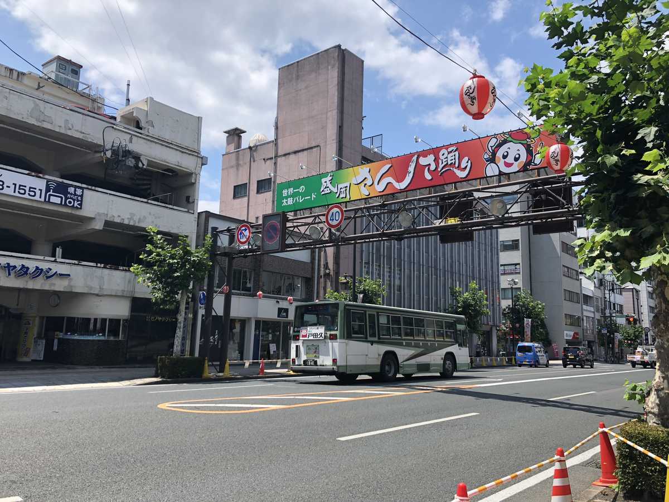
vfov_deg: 48.2
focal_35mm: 29
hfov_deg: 61.7
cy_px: 251
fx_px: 560
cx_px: 334
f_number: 1.8
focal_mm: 3.99
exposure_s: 1/1845
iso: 20
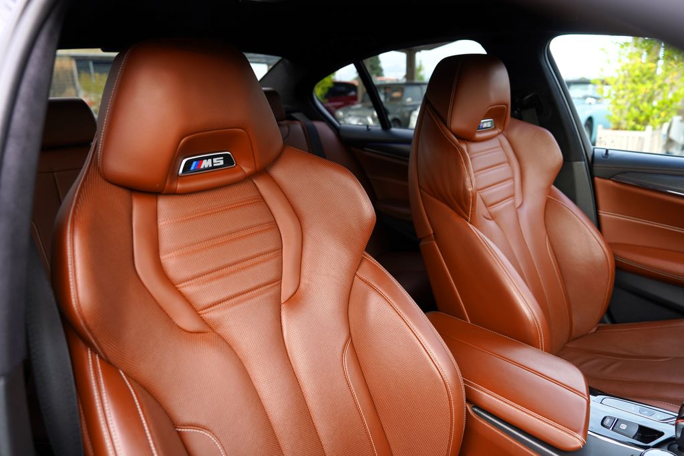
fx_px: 456
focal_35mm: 24
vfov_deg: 53.1
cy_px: 228
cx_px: 342
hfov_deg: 73.7
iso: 100
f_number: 3.5
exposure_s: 1/50
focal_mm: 24
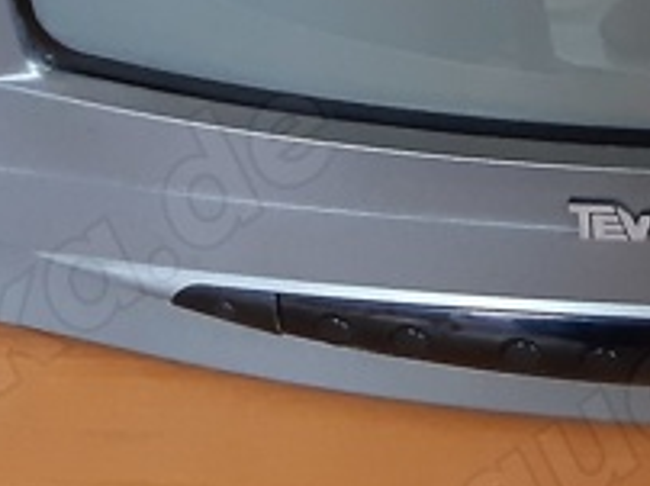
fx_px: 2419
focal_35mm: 129
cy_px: -454
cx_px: 409
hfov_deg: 15.3
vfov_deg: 10.6
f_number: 1.7
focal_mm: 3.92
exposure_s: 1/25
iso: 400
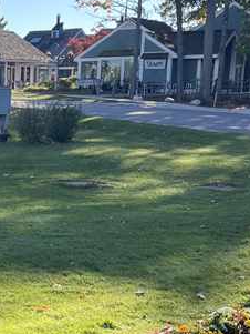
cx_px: -83
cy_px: 249
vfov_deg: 23.3
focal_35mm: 83
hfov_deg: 16.7
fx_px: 799
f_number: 1.6
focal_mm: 5.1
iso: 50
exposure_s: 1/676
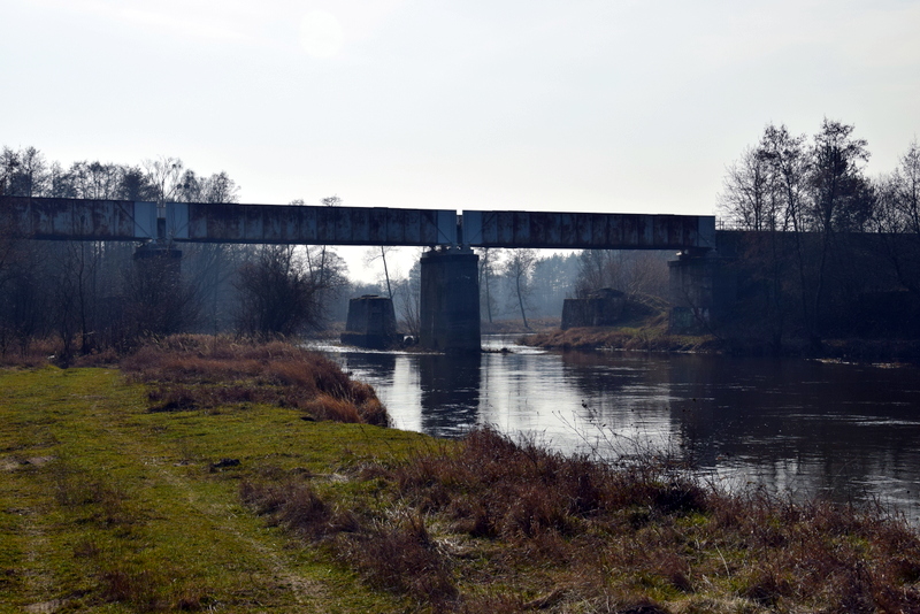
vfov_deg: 23.8
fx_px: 1457
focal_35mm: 57
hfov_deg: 35.0
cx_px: 460
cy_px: 307
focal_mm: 38
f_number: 11
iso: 320
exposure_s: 1/500
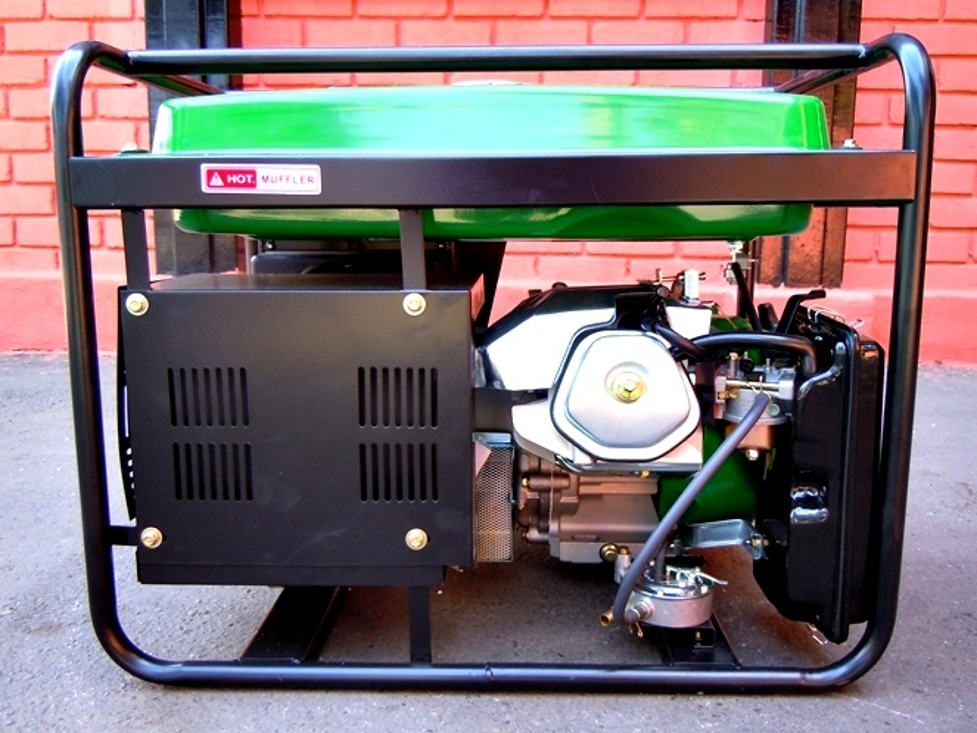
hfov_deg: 60.0
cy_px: 366
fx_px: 847
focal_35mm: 30
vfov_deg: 46.8
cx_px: 488
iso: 160
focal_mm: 5.4
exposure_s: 1/60
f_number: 3.5
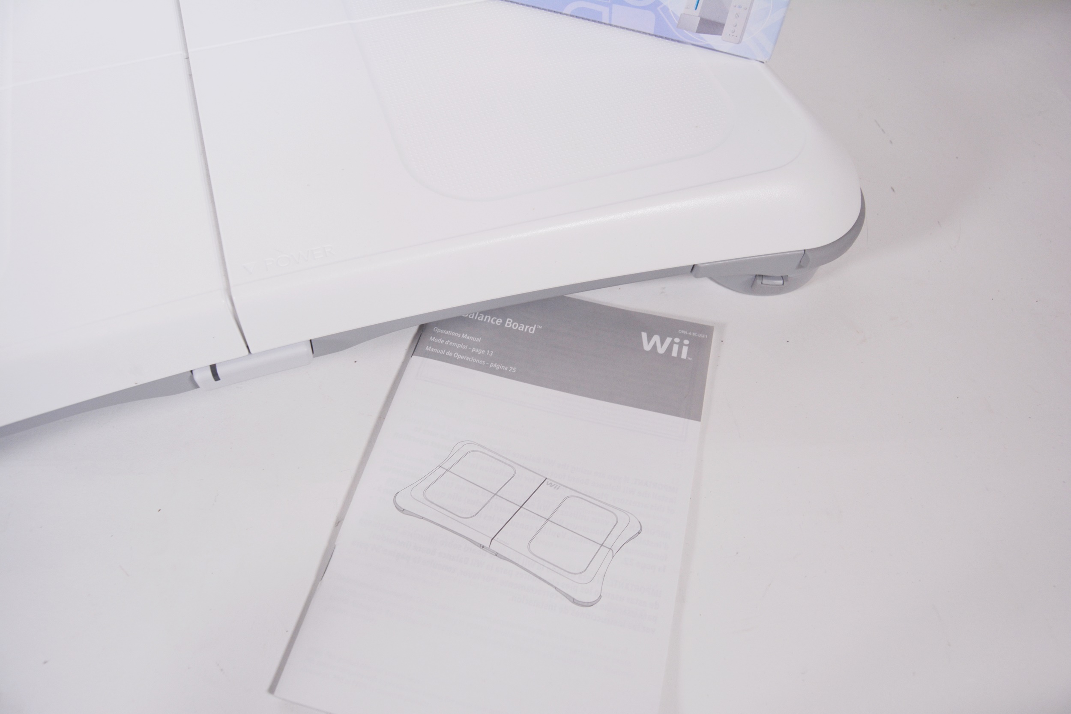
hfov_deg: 67.4
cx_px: 536
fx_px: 803
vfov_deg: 47.9
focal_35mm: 27
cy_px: 357
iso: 280
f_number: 5.6
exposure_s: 1/125
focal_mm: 18
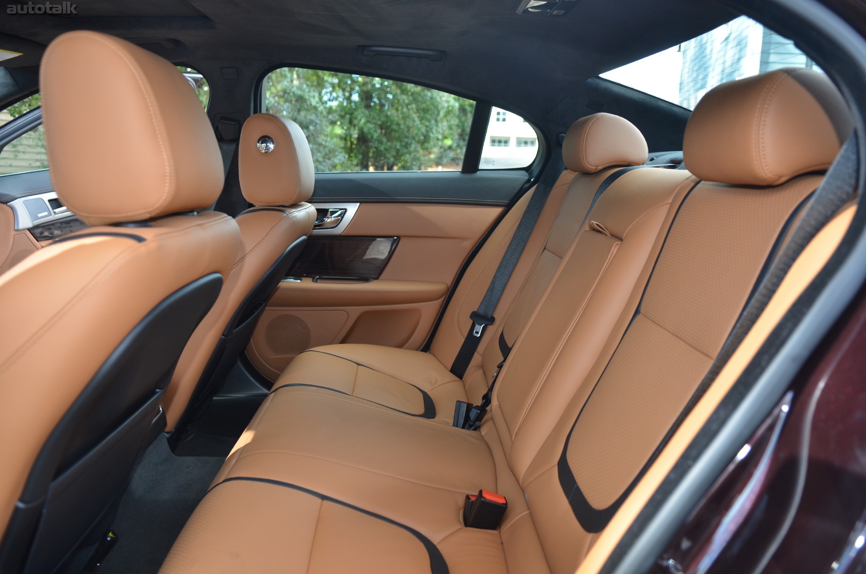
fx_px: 612
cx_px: 433
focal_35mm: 26
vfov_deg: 50.2
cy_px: 287
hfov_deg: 70.5
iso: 400
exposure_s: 1/125
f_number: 2.8
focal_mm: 17
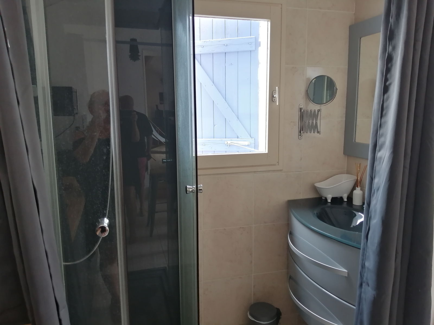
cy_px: 162
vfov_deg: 53.1
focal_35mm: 26
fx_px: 326
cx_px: 217
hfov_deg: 67.3
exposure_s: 1/30
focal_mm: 3.64
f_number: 1.8
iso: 125
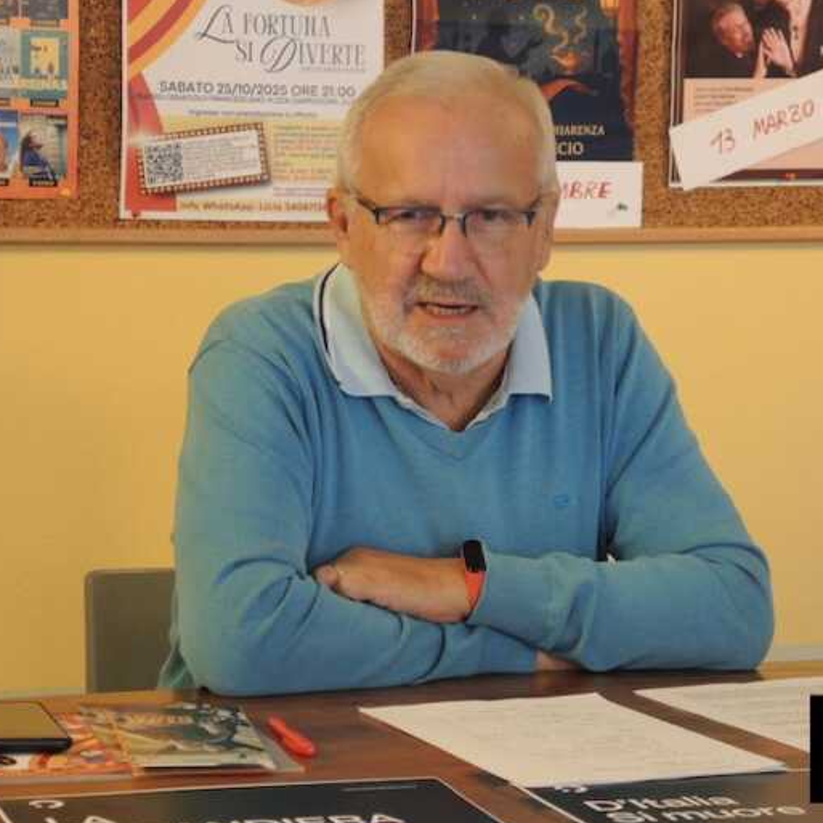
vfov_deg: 13.8
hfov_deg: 13.8
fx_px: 3389
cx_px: 433
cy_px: 412
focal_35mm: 126
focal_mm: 22.1
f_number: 3.5
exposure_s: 1/30
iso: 400
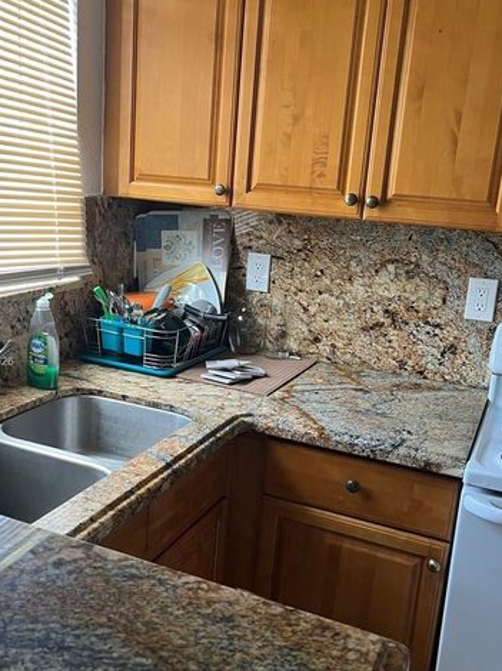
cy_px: 363
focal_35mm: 37
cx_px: 225
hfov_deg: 38.6
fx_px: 716
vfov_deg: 50.1
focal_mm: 5.1
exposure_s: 1/60
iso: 80
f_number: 1.6
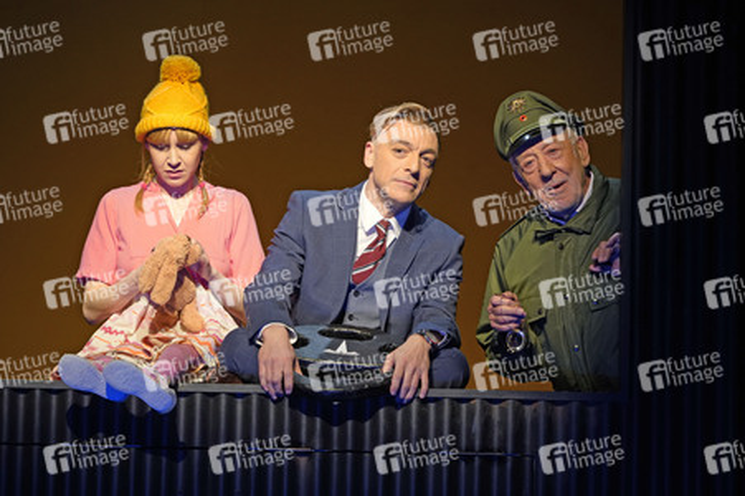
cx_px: 372
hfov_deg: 11.5
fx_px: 3701
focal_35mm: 179
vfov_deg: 7.7
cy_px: 248
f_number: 5.6
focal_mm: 179
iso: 2000
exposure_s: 1/200
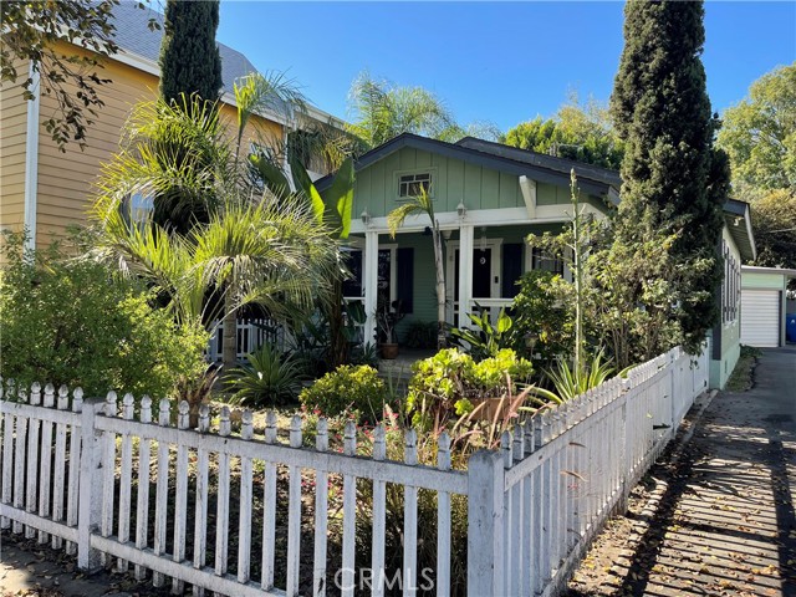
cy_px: 298
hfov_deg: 69.4
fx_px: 575
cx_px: 398
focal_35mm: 25
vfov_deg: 54.9
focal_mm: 5.1
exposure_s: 1/635
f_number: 1.6
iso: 32
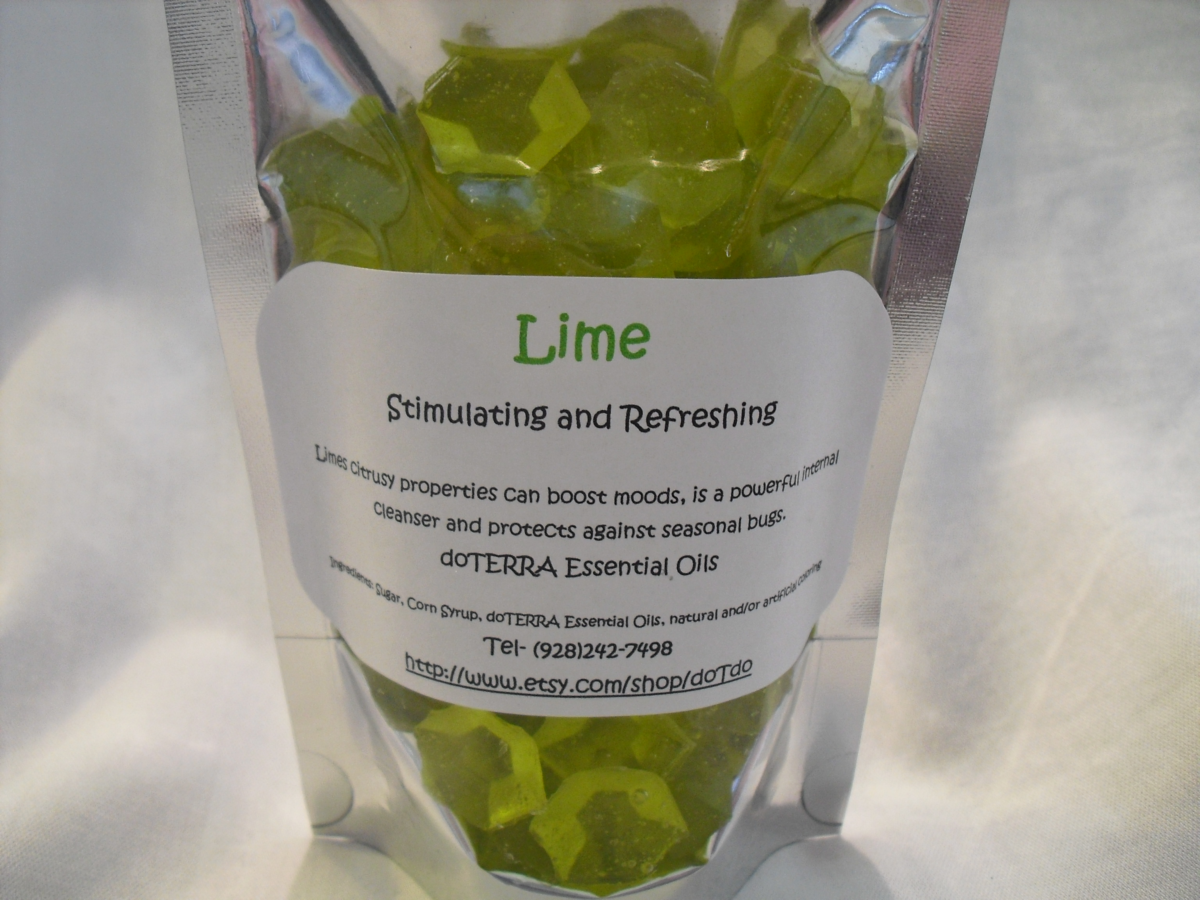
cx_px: 600
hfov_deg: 51.4
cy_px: 450
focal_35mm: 36
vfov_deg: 39.7
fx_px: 1248
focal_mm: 6.3
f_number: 3.1
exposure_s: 1/15
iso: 200
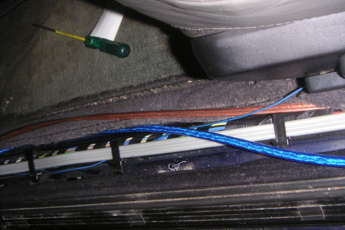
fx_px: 441
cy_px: 126
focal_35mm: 46
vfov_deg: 29.2
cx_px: 173
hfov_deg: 42.8
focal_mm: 5.8
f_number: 6.7
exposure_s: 1/45
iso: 200
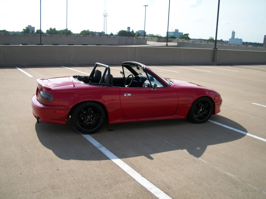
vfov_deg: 40.7
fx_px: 269
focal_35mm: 35
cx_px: 133
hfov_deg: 52.6
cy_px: 100
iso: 80
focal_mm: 6.3
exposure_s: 1/320
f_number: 5.6
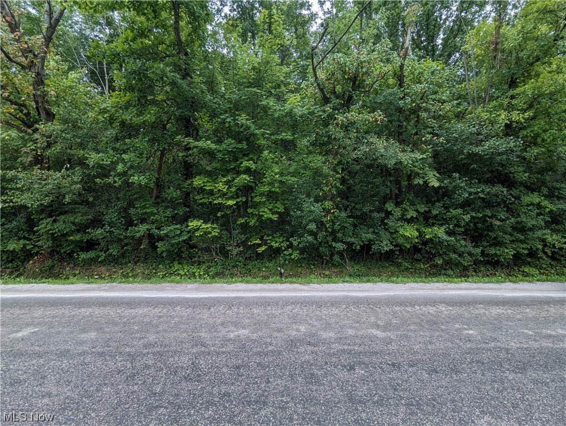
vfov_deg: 78.2
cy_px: 213
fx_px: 262
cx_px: 283
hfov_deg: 94.4
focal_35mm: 16
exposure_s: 1/142
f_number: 2.2
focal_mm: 2.35
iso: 44
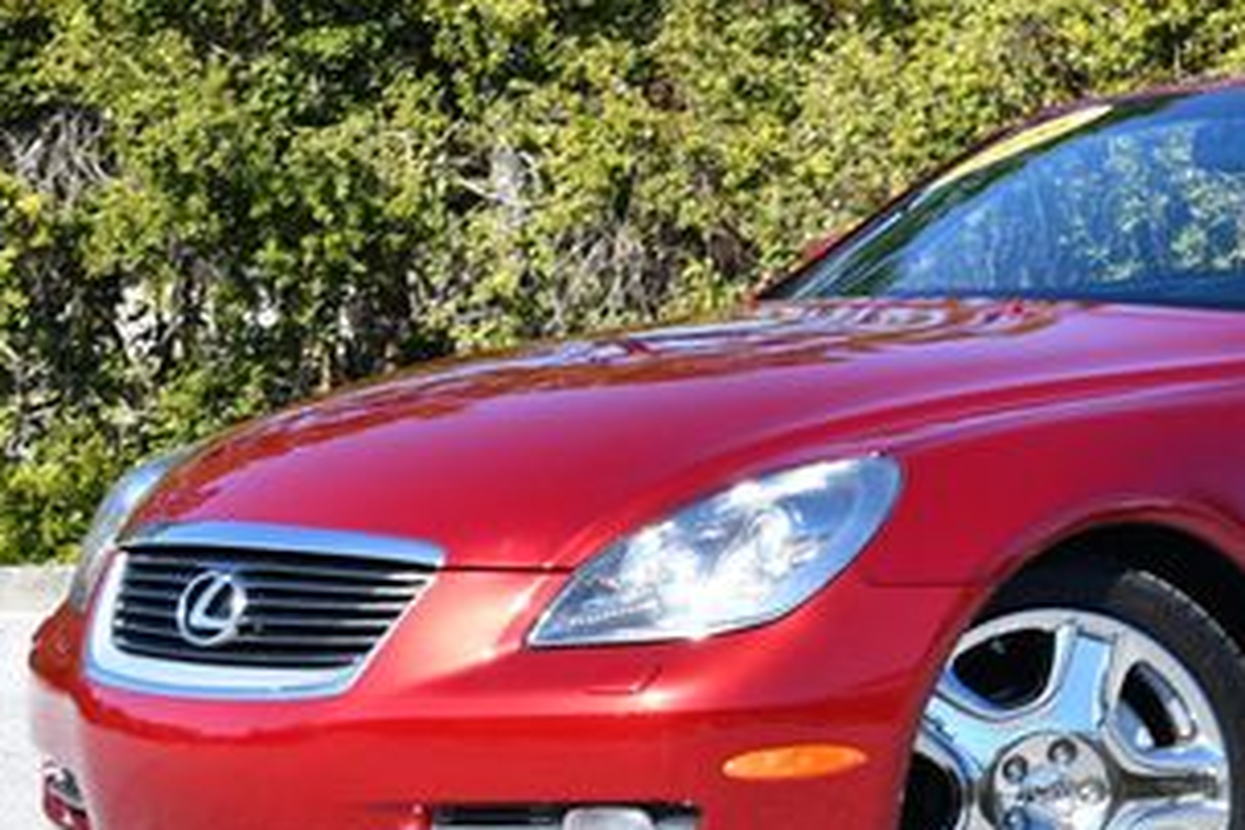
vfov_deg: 8.1
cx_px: 1220
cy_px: 284
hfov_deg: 12.0
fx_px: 5844
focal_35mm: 169
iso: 140
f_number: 8
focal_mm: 40
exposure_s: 1/250
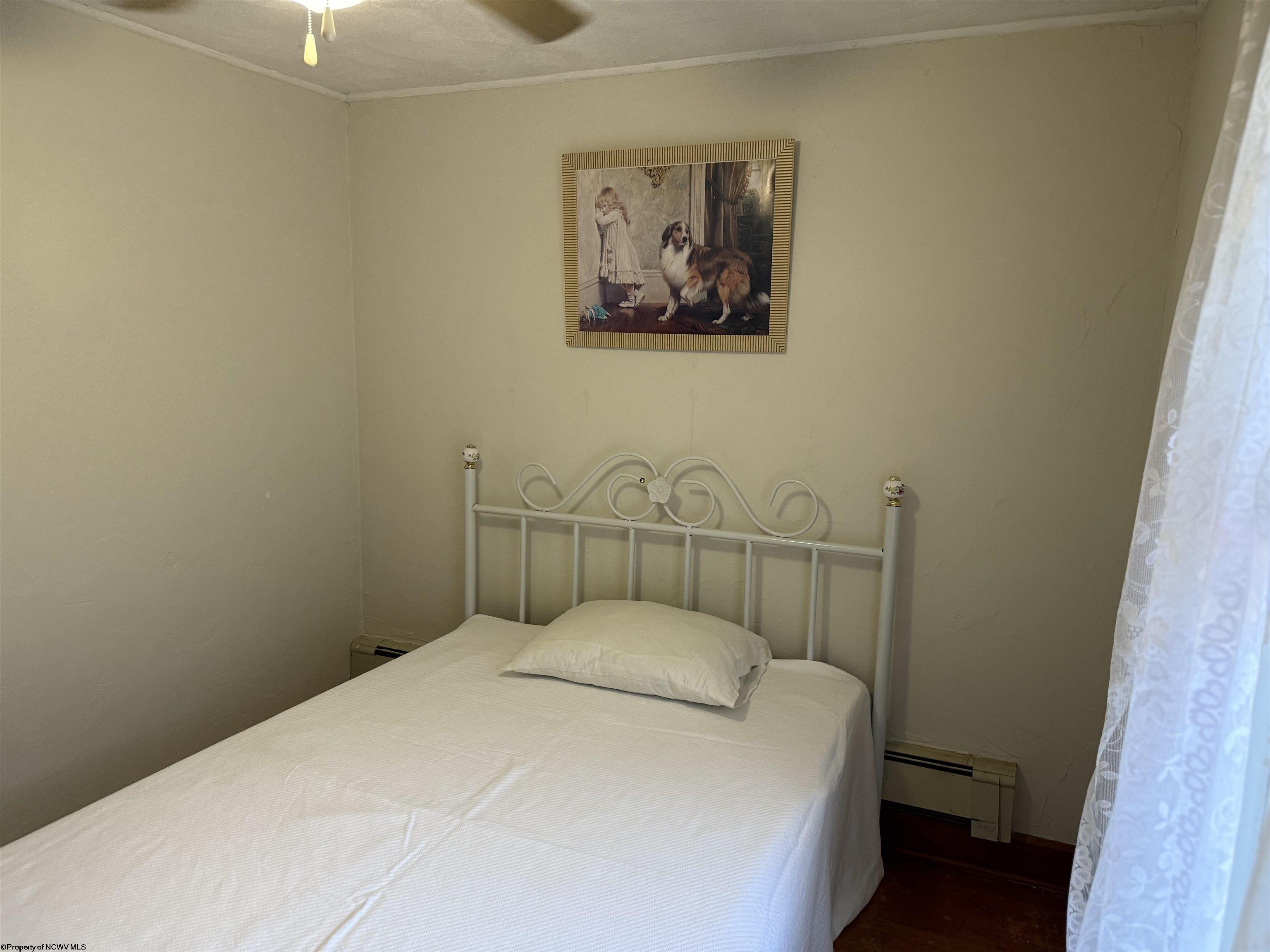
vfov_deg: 56.8
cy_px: 476
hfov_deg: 71.6
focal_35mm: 24
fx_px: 881
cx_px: 635
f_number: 1.78
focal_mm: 6.76
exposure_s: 1/60
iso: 250
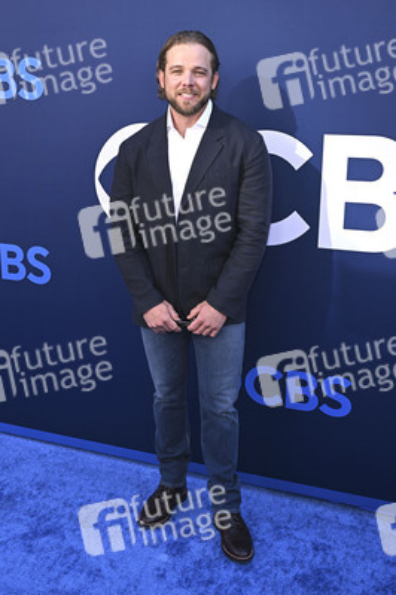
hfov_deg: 34.2
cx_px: 198
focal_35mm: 39
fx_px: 645
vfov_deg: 49.6
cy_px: 298
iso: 320
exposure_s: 1/200
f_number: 5.6
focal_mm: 39
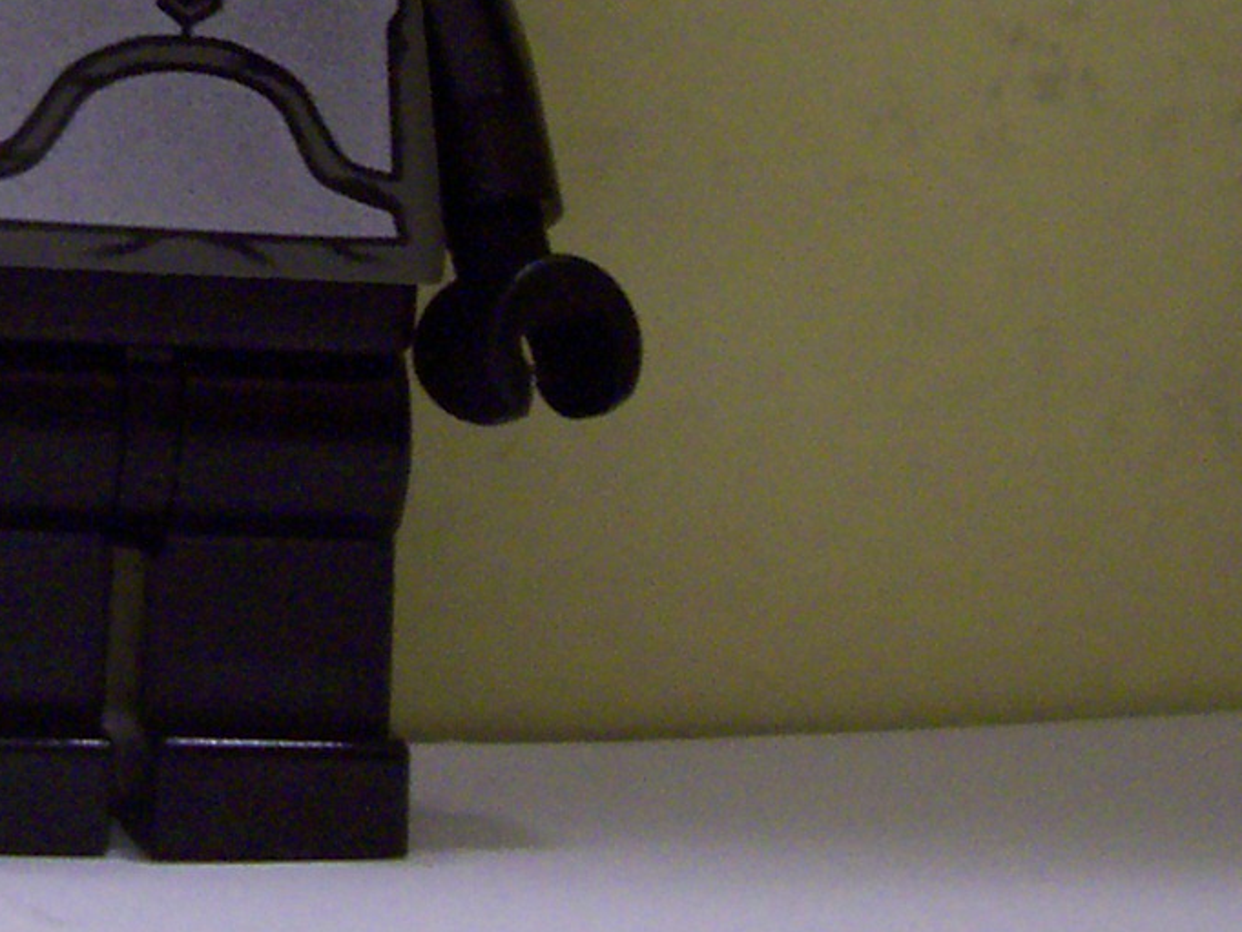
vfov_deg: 12.7
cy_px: -42
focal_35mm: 115
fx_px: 4127
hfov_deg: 16.9
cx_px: 191
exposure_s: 1/8
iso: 160
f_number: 2.7
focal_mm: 5.6
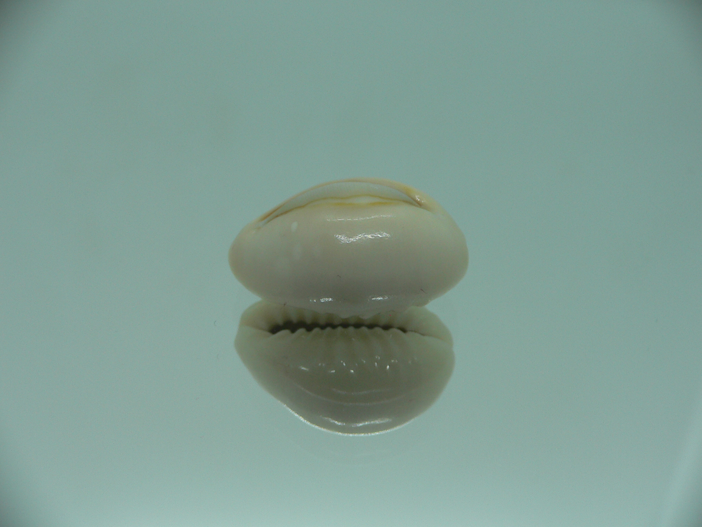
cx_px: 351
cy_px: 264
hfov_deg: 52.6
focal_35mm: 35
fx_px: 710
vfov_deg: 40.7
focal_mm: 4.6
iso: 80
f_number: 2.8
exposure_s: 1/80
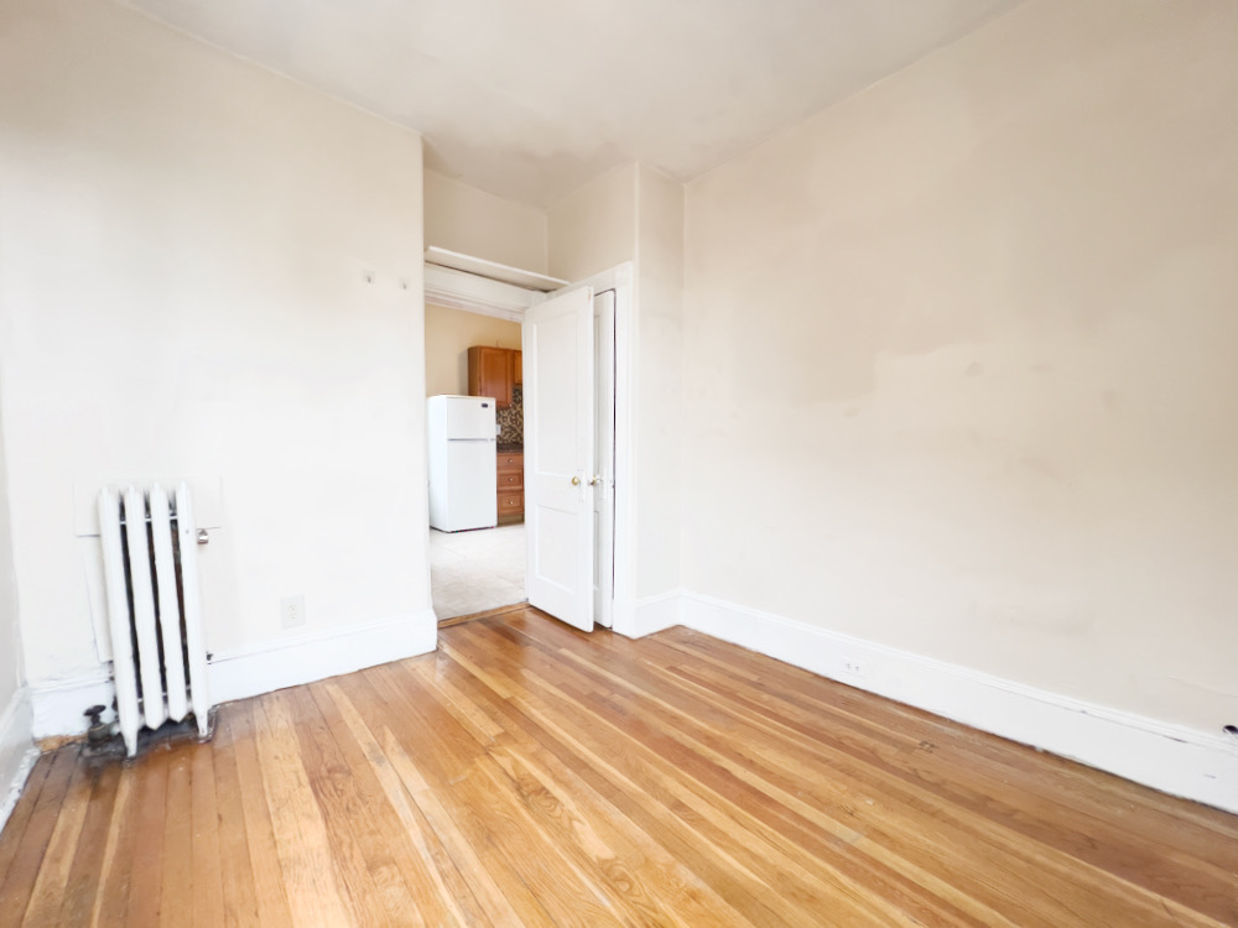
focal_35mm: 13
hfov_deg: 106.2
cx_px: 619
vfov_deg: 89.9
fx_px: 465
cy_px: 464
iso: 125
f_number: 1.8
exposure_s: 1/120
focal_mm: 1.57
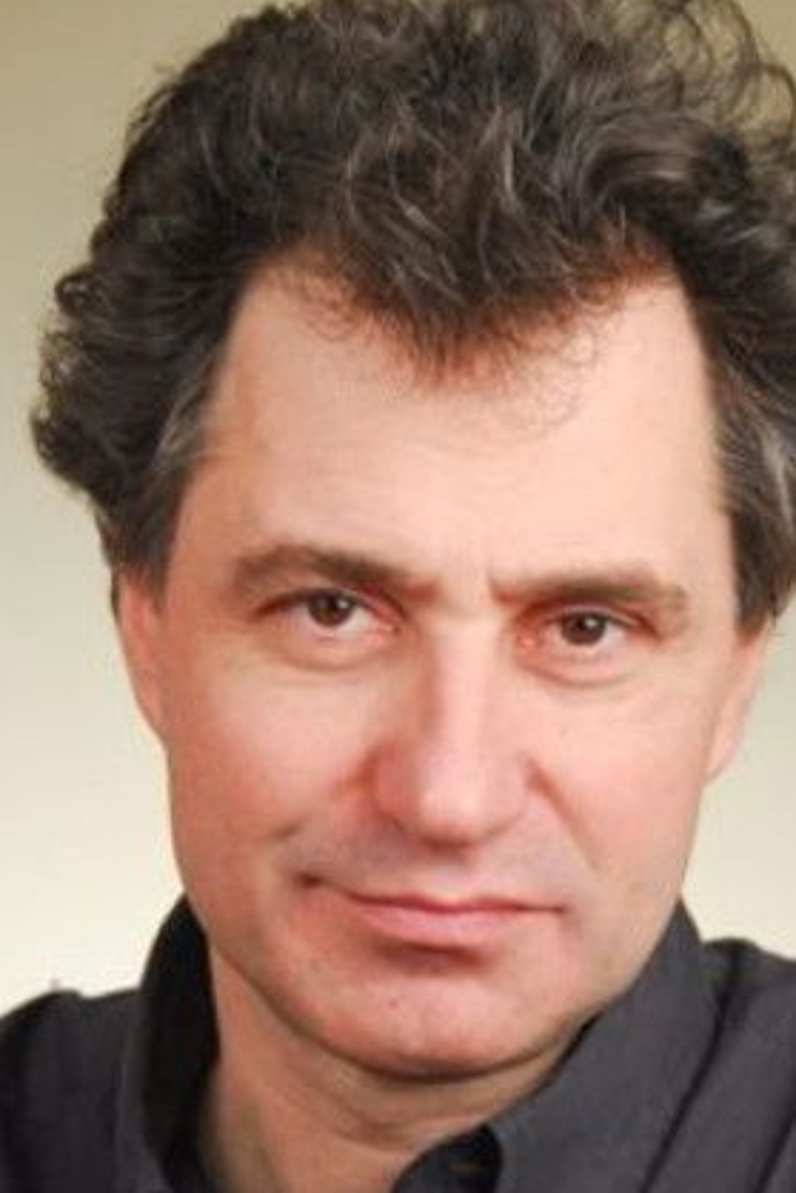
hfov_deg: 6.7
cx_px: 455
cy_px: 756
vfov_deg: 10.1
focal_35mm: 204
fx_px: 6760
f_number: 5.3
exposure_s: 1/25
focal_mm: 90
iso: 200
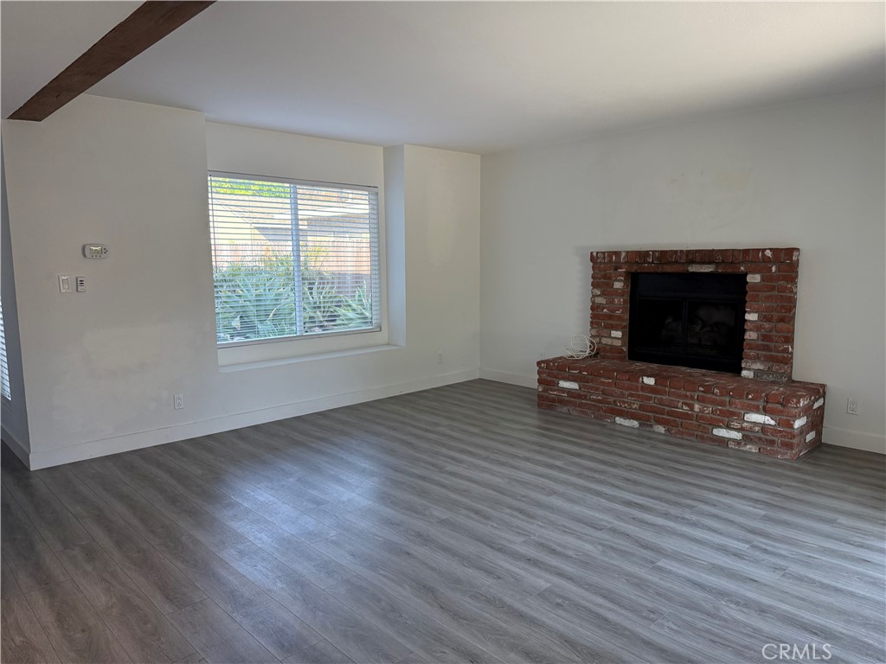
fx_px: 614
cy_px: 332
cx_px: 443
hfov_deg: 71.6
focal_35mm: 24
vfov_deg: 56.8
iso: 200
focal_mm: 6.76
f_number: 1.78
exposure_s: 1/205
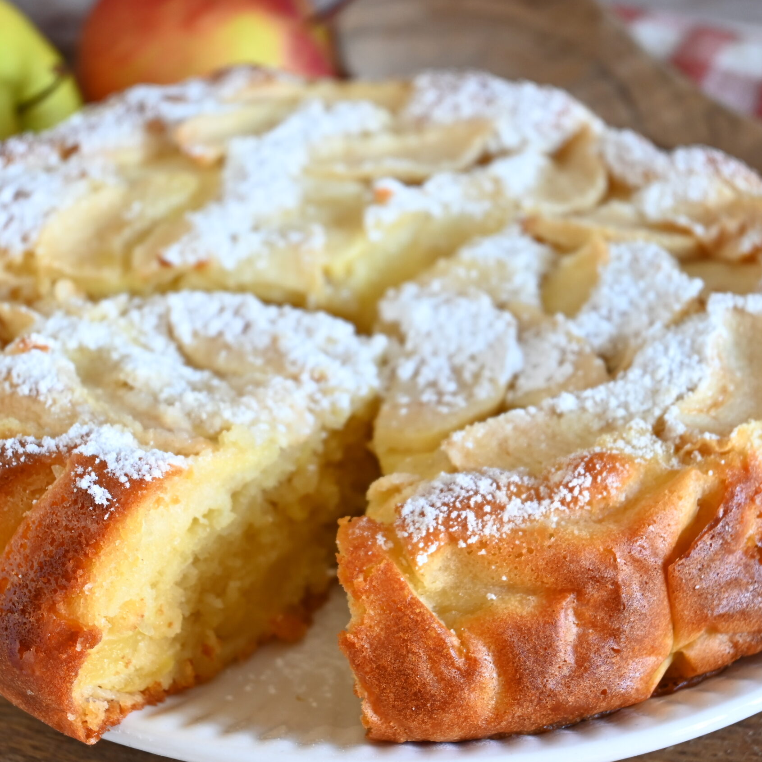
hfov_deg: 19.3
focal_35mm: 90
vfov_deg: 19.3
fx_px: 2241
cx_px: 360
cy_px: 381
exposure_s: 1/8
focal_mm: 47
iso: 200
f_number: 6.3
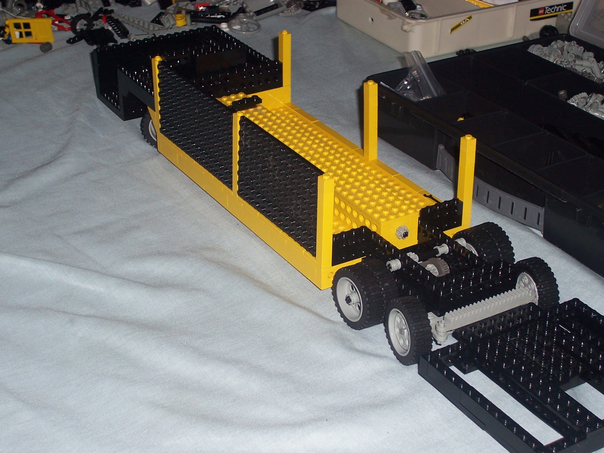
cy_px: 226
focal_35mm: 66
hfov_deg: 29.4
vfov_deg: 22.3
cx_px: 302
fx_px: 1152
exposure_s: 1/90
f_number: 4
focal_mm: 10.8
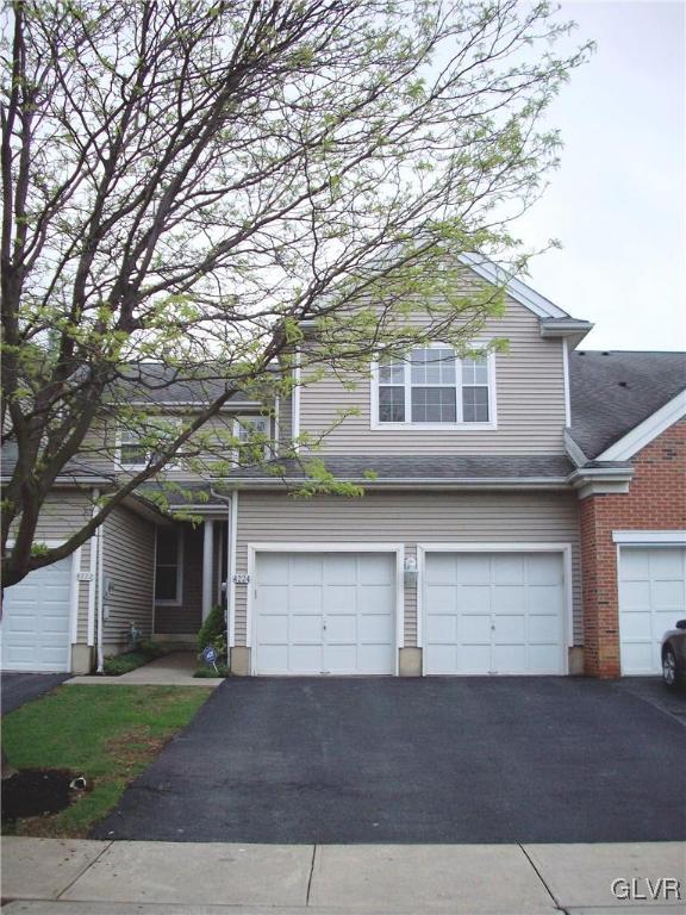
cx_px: 343
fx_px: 978
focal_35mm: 37
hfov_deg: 38.7
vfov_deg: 50.1
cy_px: 458
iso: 80
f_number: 2.8
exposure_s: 1/459
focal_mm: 6.2
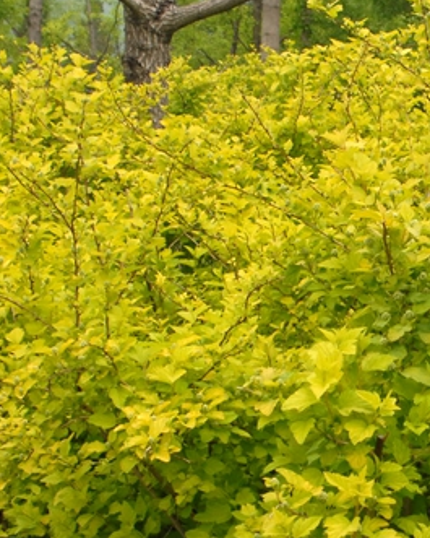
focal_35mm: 122
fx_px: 1940
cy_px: 402
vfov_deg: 15.7
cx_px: 526
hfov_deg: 12.3
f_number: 9
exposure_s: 1/320
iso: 400
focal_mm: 28
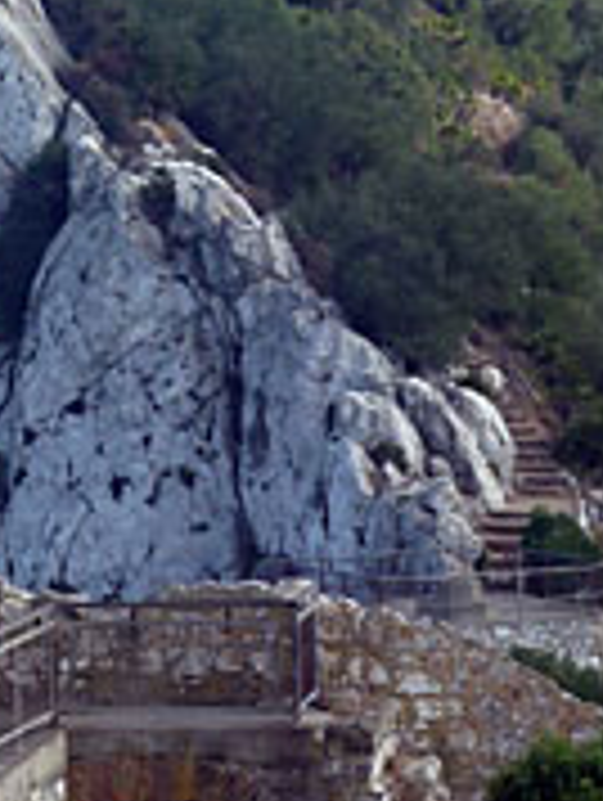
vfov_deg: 5.7
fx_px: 8110
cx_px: -171
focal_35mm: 350
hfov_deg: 4.2
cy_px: 243
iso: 80
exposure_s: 1/250
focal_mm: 17
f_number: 4.3
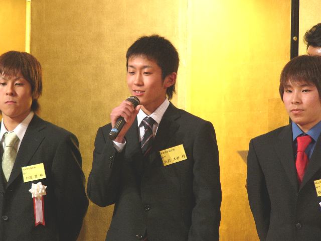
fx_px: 1688
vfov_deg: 8.2
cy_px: 120
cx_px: 160
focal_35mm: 182
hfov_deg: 10.9
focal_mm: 30.4
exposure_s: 1/25
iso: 100
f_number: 2.8
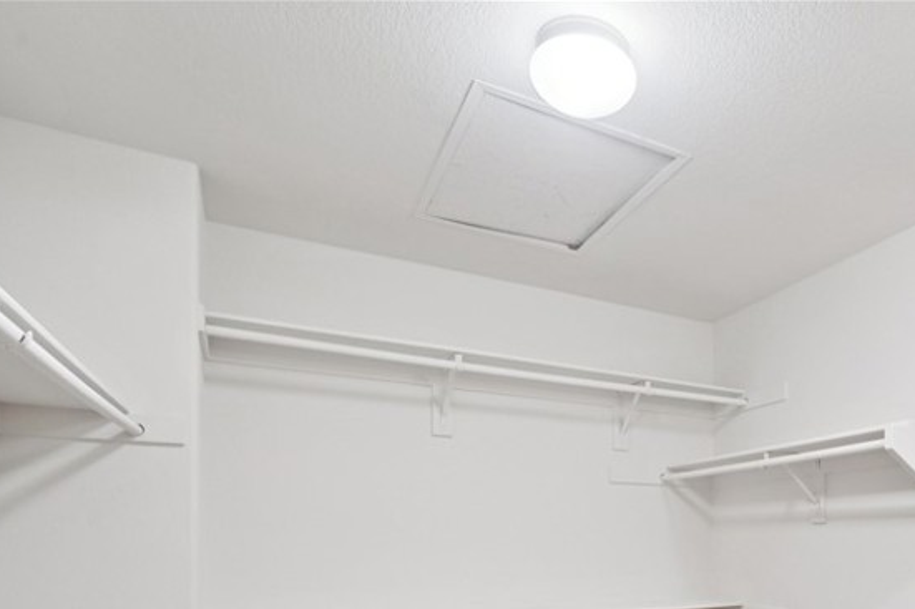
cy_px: 564
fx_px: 661
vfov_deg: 44.4
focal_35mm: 26
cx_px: 696
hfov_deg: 64.8
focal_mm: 14
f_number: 8
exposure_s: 1/5
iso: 400
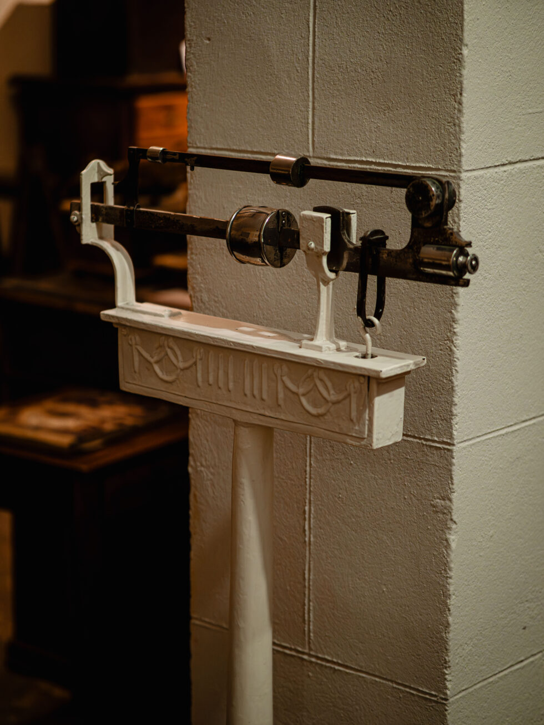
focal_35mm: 90
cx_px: 272
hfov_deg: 16.4
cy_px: 362
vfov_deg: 21.8
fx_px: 1886
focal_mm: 45
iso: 1000
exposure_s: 1/320
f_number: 1.2
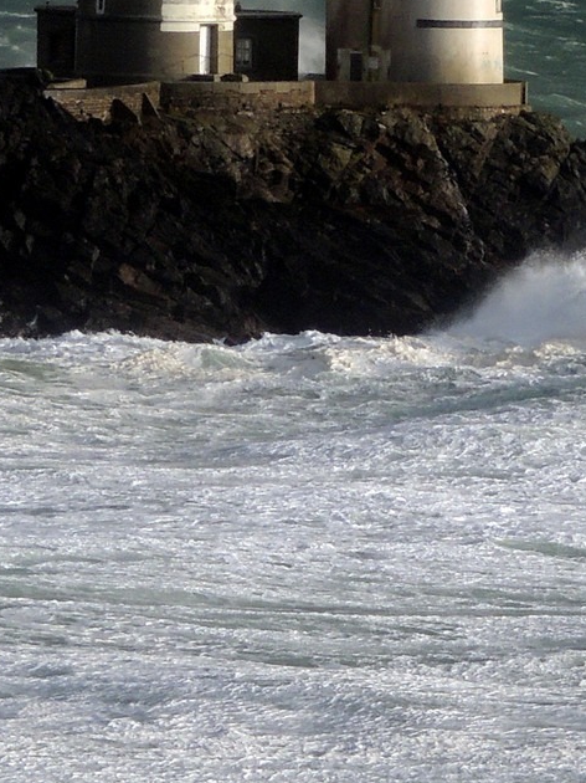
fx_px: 9916
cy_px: 767
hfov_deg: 3.4
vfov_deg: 4.5
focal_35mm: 439
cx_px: 462
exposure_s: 1/800
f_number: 4.2
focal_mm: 21.4
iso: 100
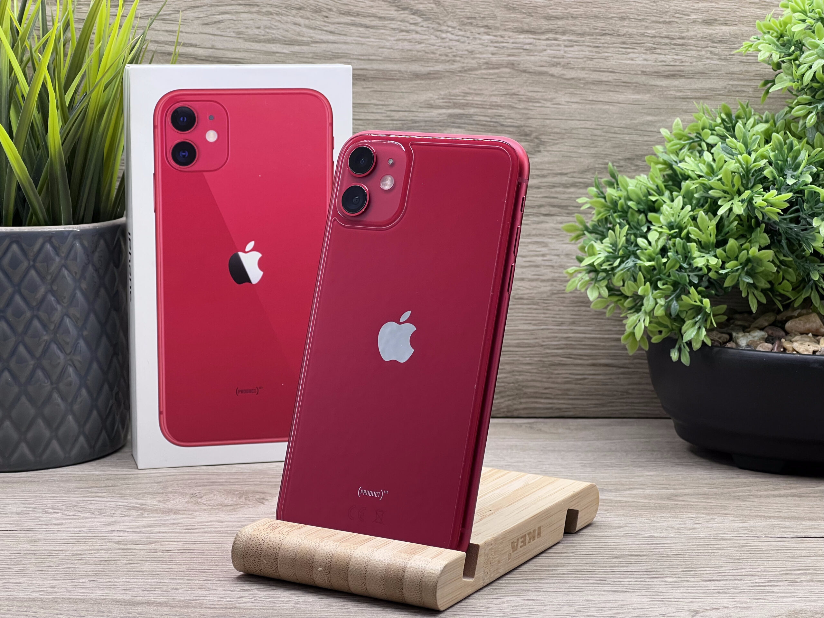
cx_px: 412
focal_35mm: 77
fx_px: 1833
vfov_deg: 19.1
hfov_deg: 25.3
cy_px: 309
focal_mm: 9
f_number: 2.8
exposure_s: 1/100
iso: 100
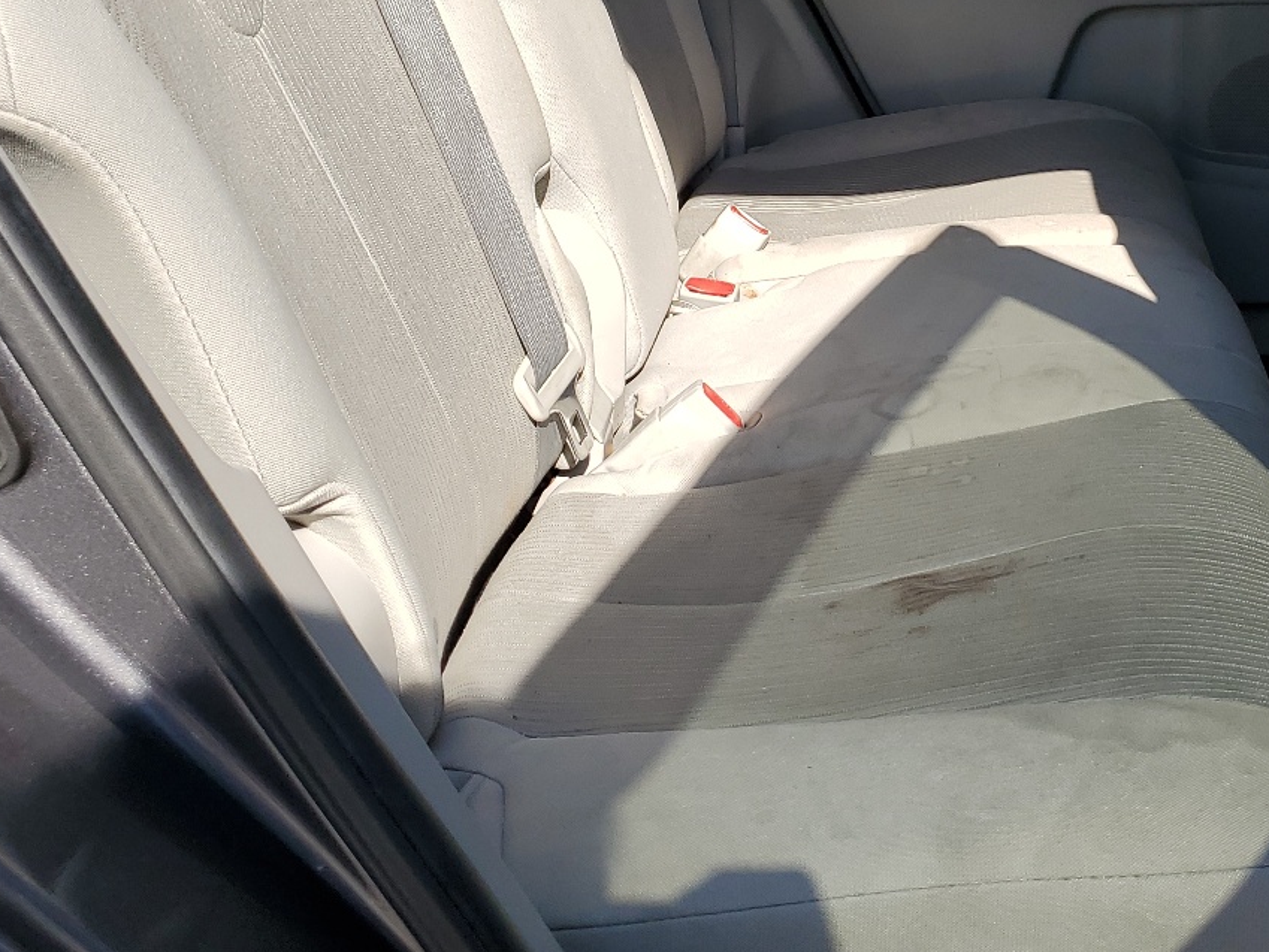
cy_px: 185
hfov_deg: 37.8
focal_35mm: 49
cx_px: 976
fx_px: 1797
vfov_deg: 29.0
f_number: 1.5
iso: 50
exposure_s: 1/1667
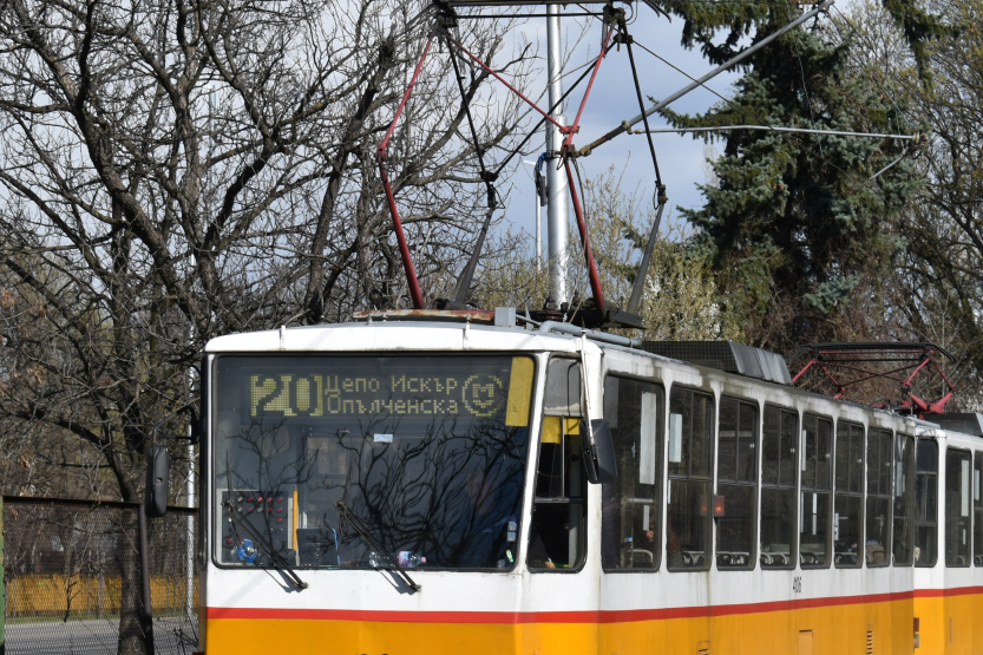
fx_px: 3515
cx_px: 540
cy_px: 436
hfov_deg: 15.9
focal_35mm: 129
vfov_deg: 10.6
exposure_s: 1/1667
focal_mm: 55
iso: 200
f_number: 5.6
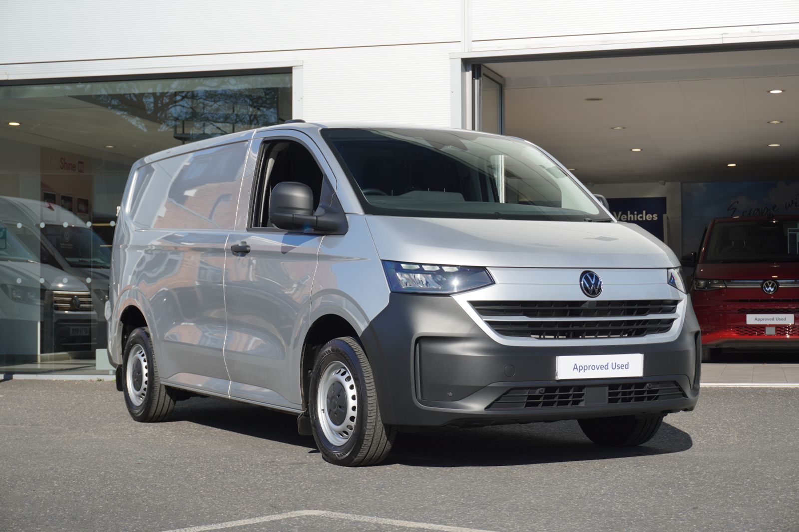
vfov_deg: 22.0
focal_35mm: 62
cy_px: 266
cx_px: 400
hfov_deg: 32.7
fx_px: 1364
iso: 100
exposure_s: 1/200
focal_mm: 41
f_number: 6.3
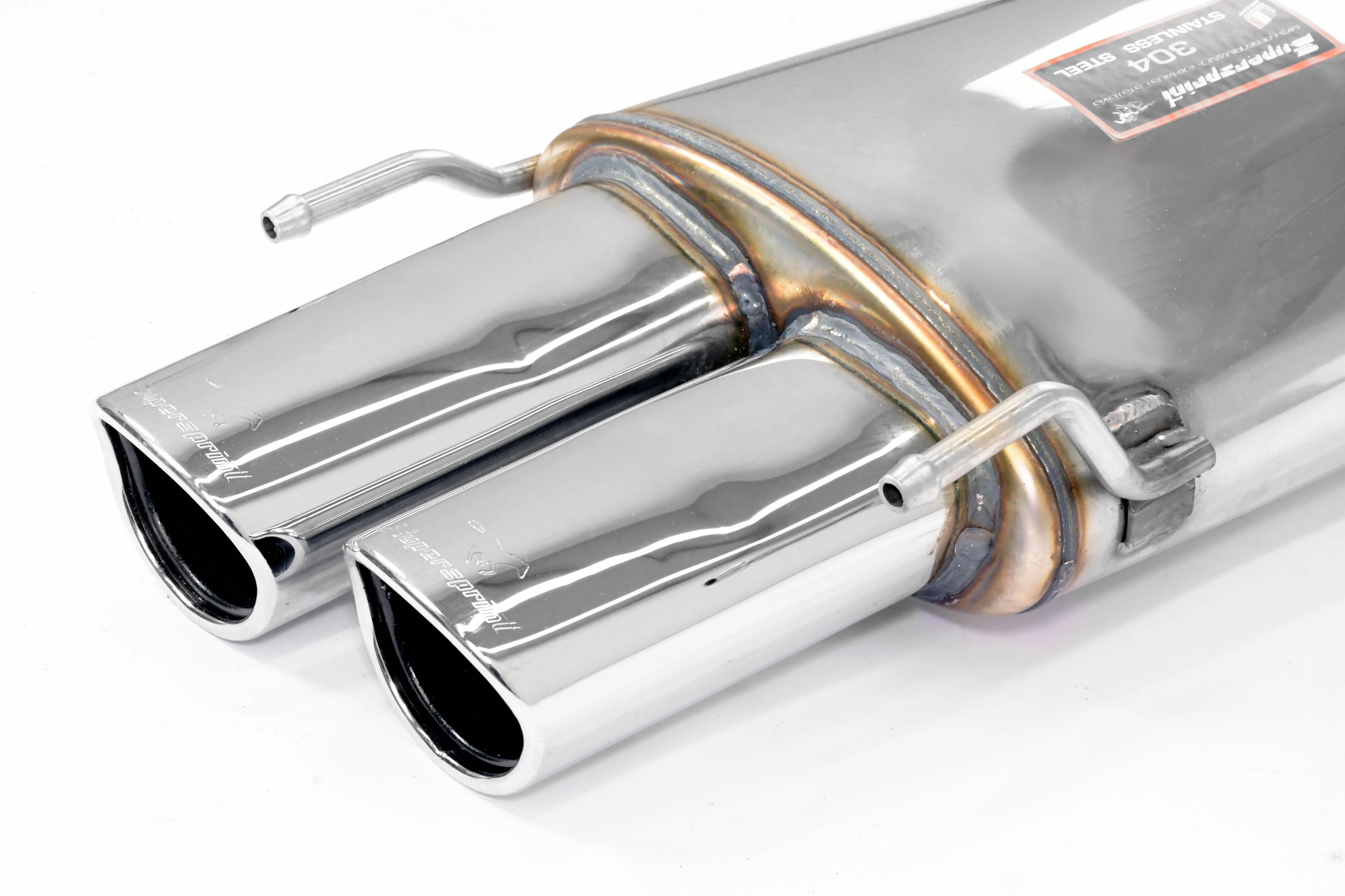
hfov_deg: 21.9
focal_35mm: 93
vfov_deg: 14.7
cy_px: 448
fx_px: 3474
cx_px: 672
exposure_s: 1/80
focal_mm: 62
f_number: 13
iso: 2500
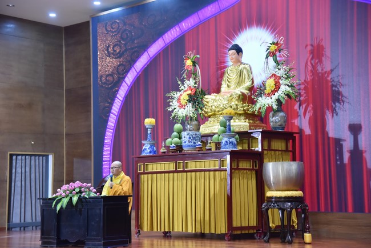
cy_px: 124
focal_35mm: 70
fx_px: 722
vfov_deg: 19.5
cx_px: 186
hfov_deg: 28.8
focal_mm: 70
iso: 3200
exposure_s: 1/125
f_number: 5
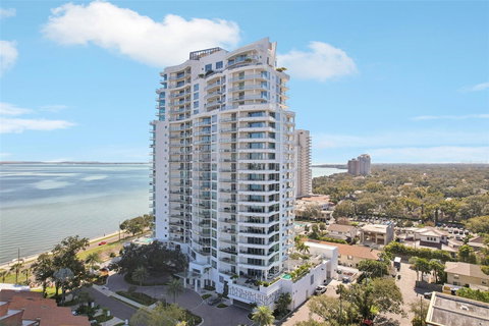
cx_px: 244
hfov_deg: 78.6
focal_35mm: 22
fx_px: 299
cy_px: 163
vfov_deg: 57.2
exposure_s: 1/3200
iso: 150
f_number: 2.8
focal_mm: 8.38
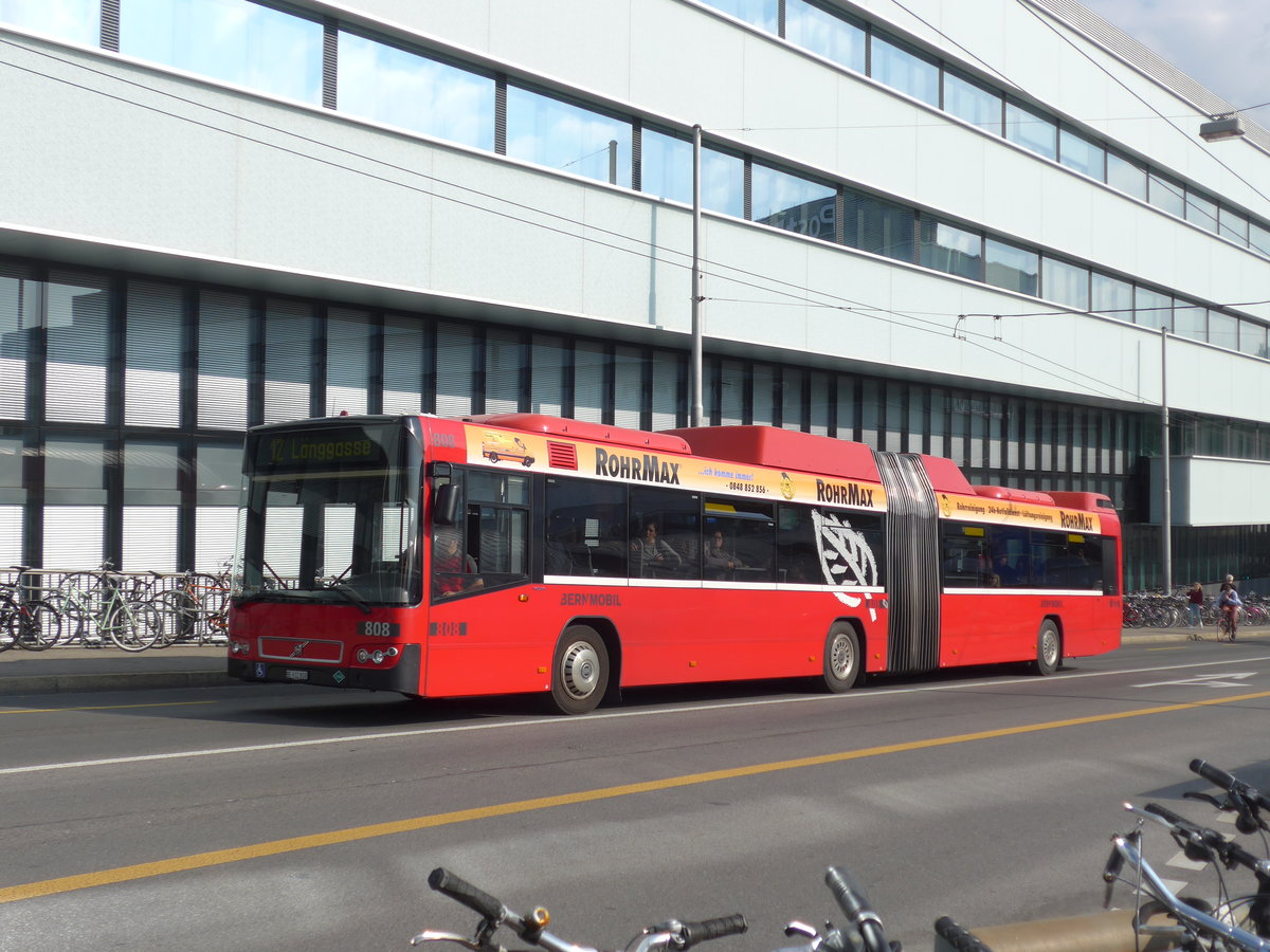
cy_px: 476
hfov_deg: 45.8
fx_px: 1504
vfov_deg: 35.1
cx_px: 635
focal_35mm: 41
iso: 80
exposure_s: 1/2000
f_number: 2.8
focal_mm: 8.4
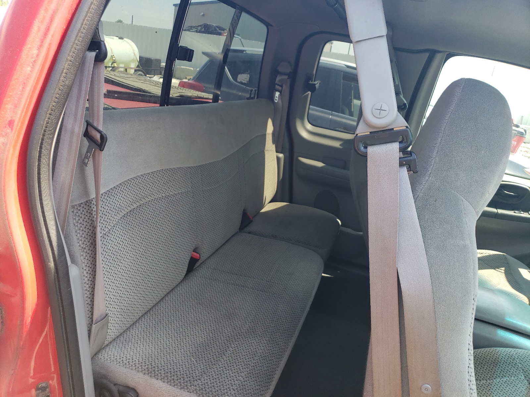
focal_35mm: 26
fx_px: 398
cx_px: 265
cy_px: 198
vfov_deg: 53.1
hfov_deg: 67.3
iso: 50
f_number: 1.5
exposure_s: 1/357
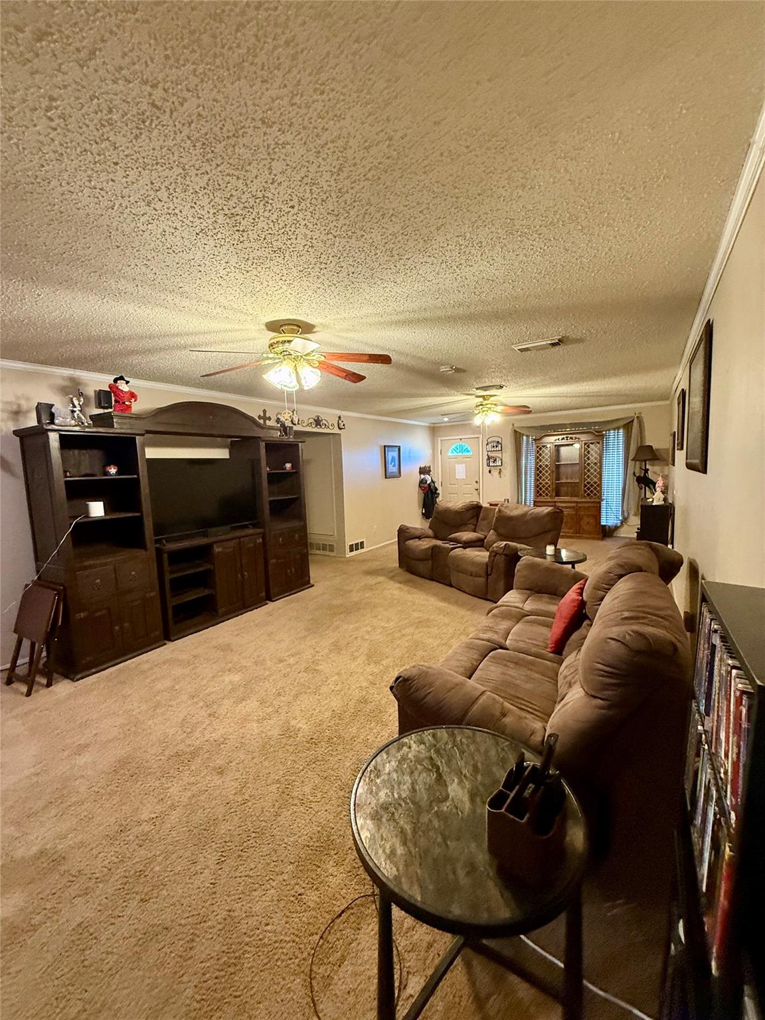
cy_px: 510
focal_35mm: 14
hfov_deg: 85.7
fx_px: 413
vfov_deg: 102.1
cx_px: 382
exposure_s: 1/60
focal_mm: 2.22
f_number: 2.2
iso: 500
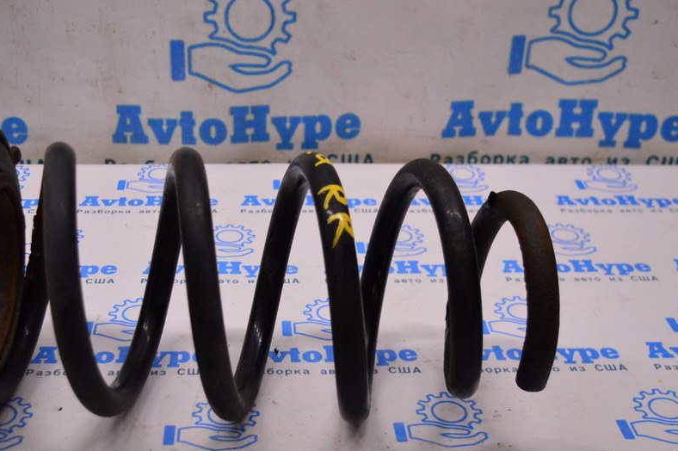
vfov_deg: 25.6
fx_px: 991
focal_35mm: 53
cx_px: 271
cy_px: 259
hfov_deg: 37.6
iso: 3200
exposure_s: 1/800
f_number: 4
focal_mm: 27
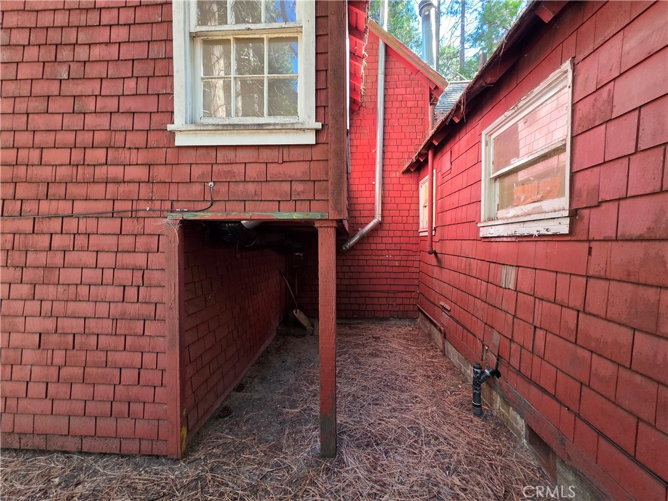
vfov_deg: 89.9
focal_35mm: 13
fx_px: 251
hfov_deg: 106.2
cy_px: 250
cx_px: 334
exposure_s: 1/120
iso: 250
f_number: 1.9
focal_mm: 2.2
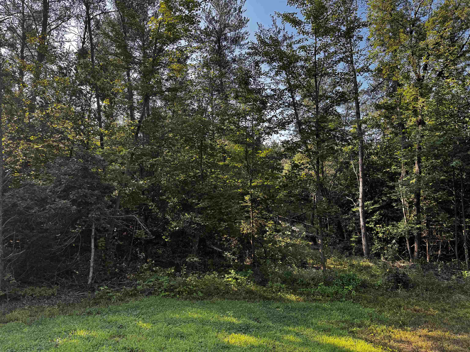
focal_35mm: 24
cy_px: 176
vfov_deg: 56.8
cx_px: 235
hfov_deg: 71.6
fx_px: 326
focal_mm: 6.76
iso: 80
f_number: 1.78
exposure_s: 1/390
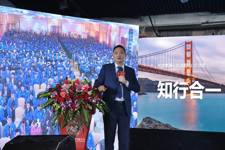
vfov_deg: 18.2
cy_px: 75
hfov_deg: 27.0
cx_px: 112
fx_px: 468
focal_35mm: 75
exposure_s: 1/60
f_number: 5
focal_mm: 50
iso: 400
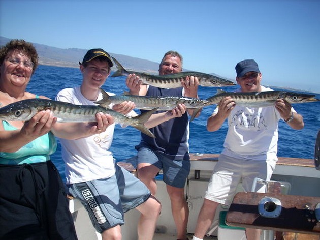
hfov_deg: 50.2
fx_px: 342
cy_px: 120
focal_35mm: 37
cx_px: 160
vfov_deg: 38.6
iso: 64
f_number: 5.6
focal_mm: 6.2
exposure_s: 1/261
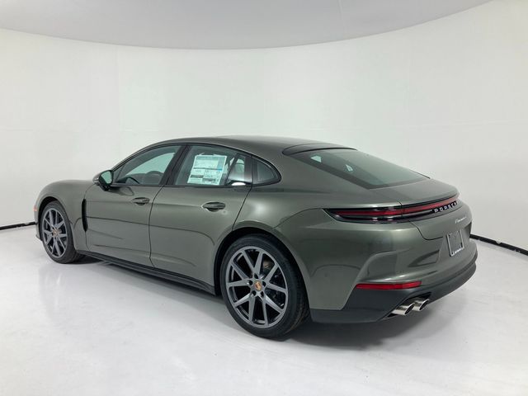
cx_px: 264
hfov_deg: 63.4
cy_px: 198
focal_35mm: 28
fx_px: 427
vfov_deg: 49.7
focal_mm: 3.99
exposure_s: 1/209
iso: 20
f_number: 1.8
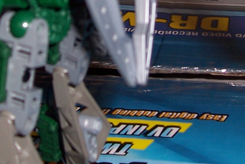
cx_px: 153
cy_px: -10
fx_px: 646
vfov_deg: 14.1
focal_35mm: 95
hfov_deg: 21.4
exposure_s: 1/60
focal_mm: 5.6
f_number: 2.7
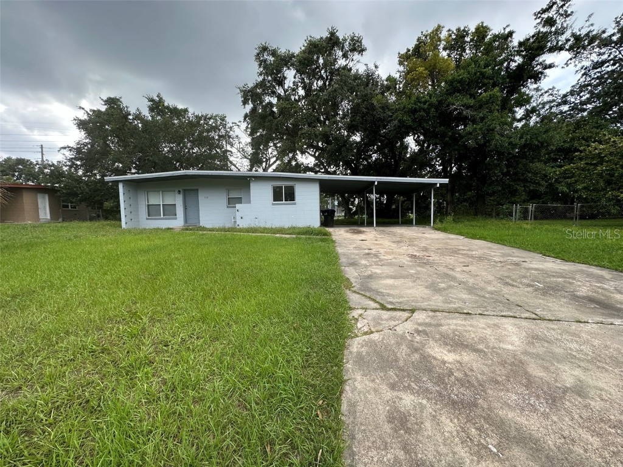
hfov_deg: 102.1
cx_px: 312
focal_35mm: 14
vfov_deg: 85.7
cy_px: 234
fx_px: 252
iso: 40
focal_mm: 2.22
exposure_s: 1/358
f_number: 2.2
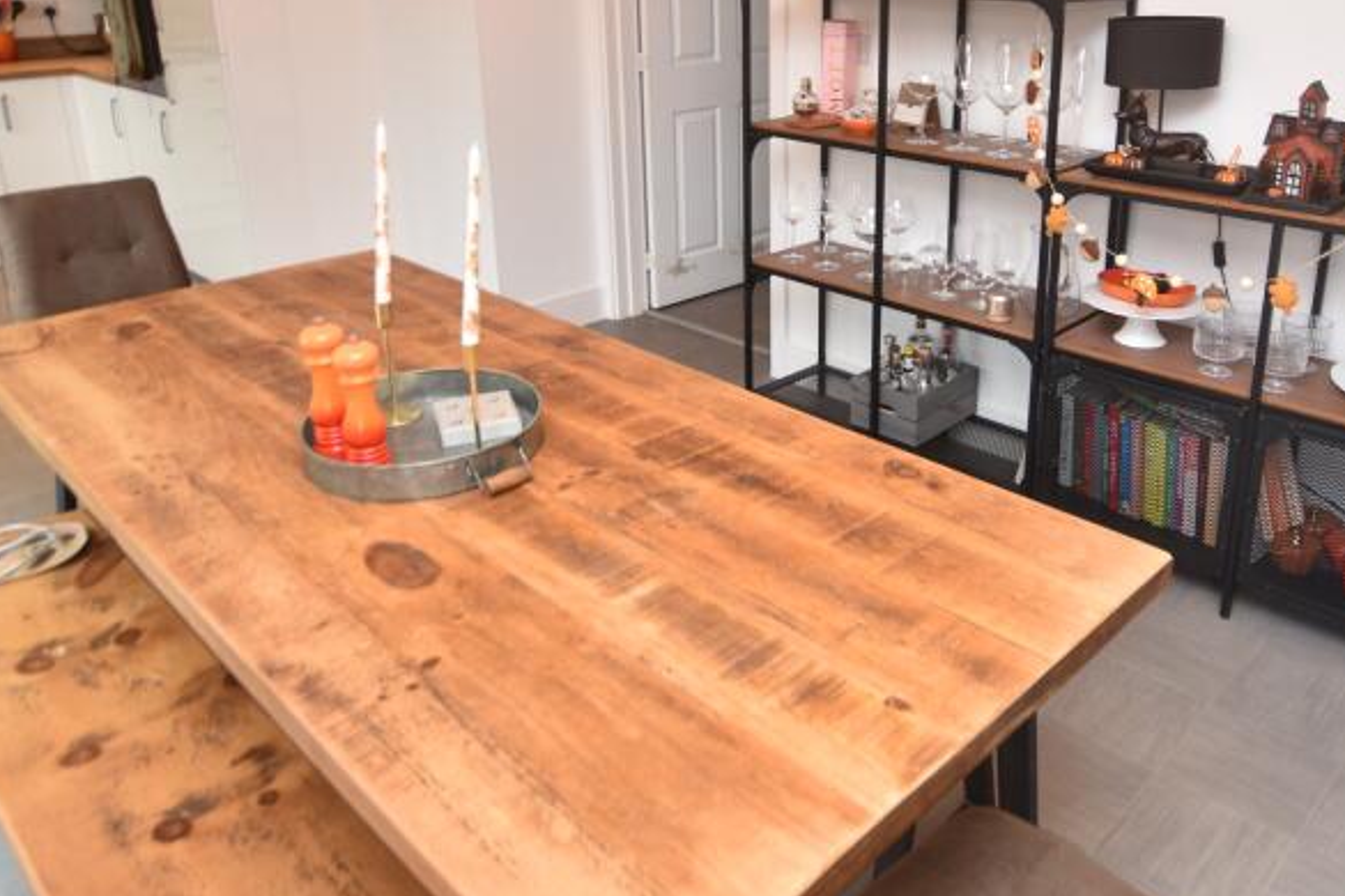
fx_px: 1079
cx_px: 791
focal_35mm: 29
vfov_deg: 44.2
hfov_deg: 63.4
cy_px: 268
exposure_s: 1/15
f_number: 3.5
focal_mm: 11
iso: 100
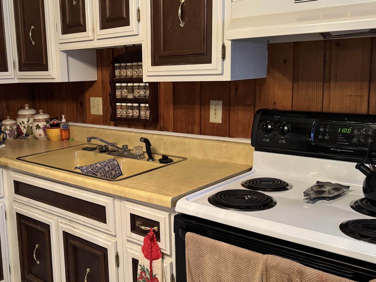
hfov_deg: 47.1
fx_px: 424
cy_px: 134
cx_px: 125
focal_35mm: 39
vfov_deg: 36.8
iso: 800
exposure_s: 1/60
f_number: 1.78
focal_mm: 6.76
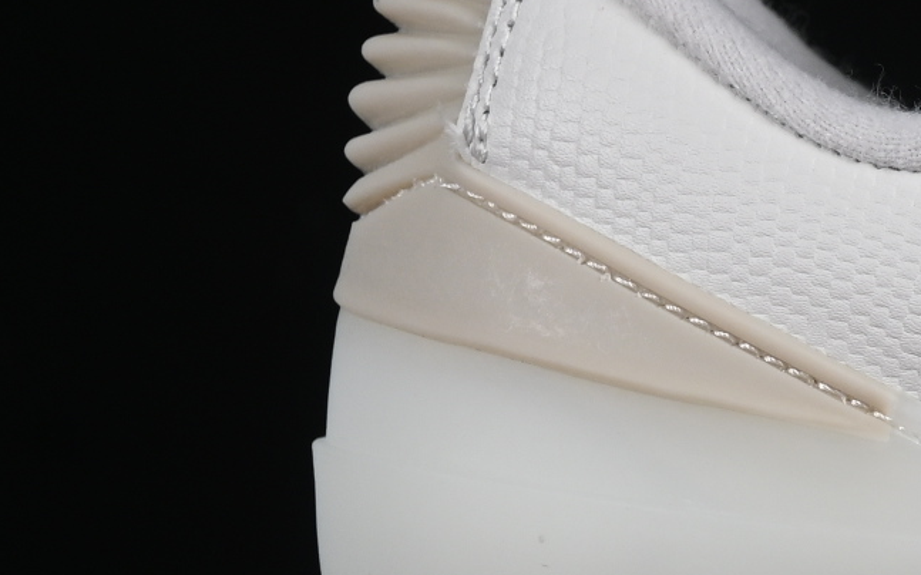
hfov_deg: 6.3
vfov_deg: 4.0
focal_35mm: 329
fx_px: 8256
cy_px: 141
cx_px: 1657
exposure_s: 1/80
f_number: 8
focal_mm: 50
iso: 160
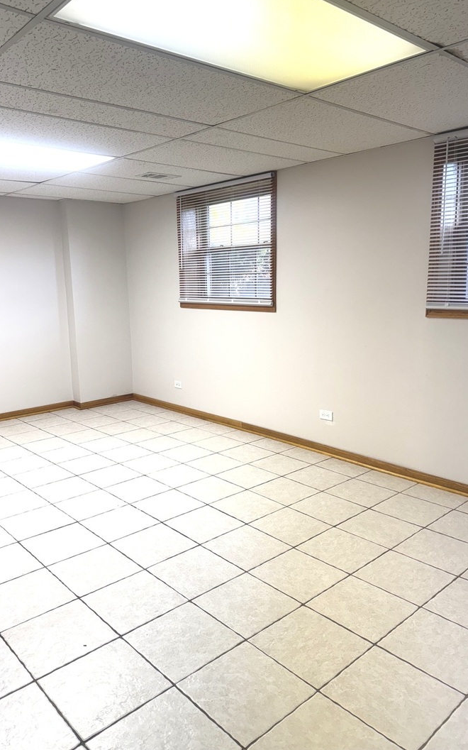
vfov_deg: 70.4
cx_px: 213
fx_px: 531
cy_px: 368
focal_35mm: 26
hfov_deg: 47.5
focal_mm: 6.76
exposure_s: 1/129
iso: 100
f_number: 1.78
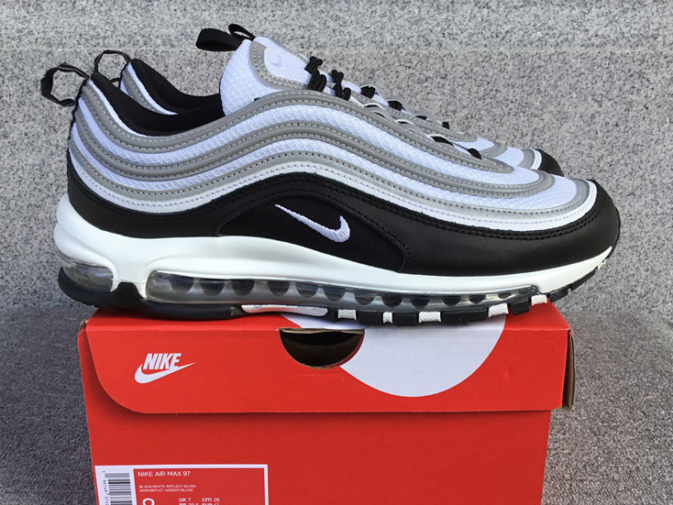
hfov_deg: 49.0
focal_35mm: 38
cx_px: 324
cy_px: 283
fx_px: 739
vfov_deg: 37.7
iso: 25
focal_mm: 3.3
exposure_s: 1/369
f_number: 2.4
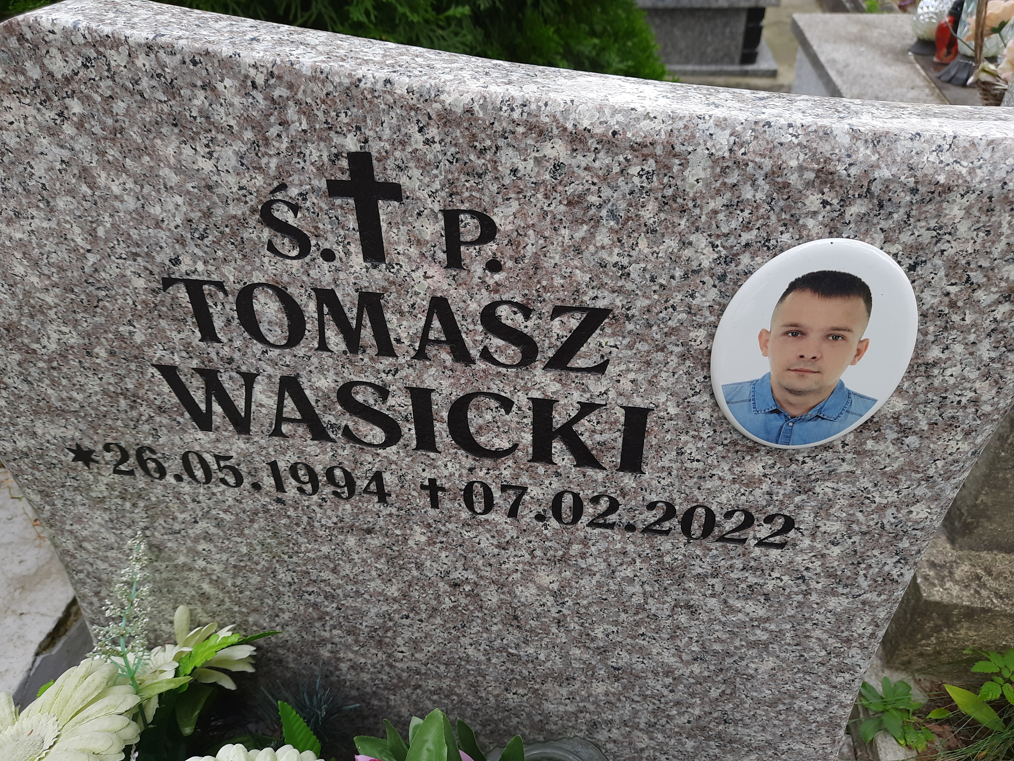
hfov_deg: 69.4
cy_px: 380
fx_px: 732
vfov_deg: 54.9
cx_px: 507
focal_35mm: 25
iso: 25
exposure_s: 1/100
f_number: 2
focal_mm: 4.6
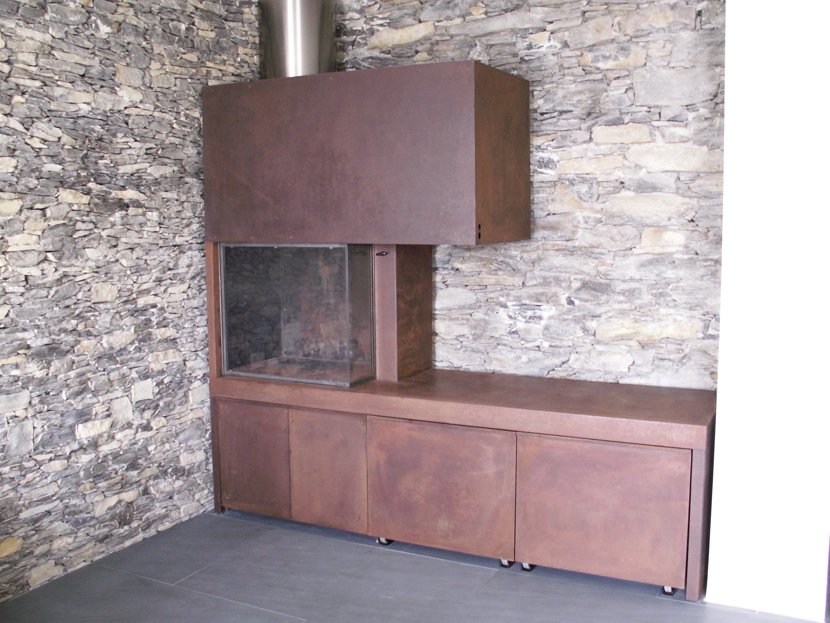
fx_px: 839
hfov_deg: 52.6
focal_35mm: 35
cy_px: 312
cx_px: 415
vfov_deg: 40.7
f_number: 2.8
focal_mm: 5.86
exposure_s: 1/13
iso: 160
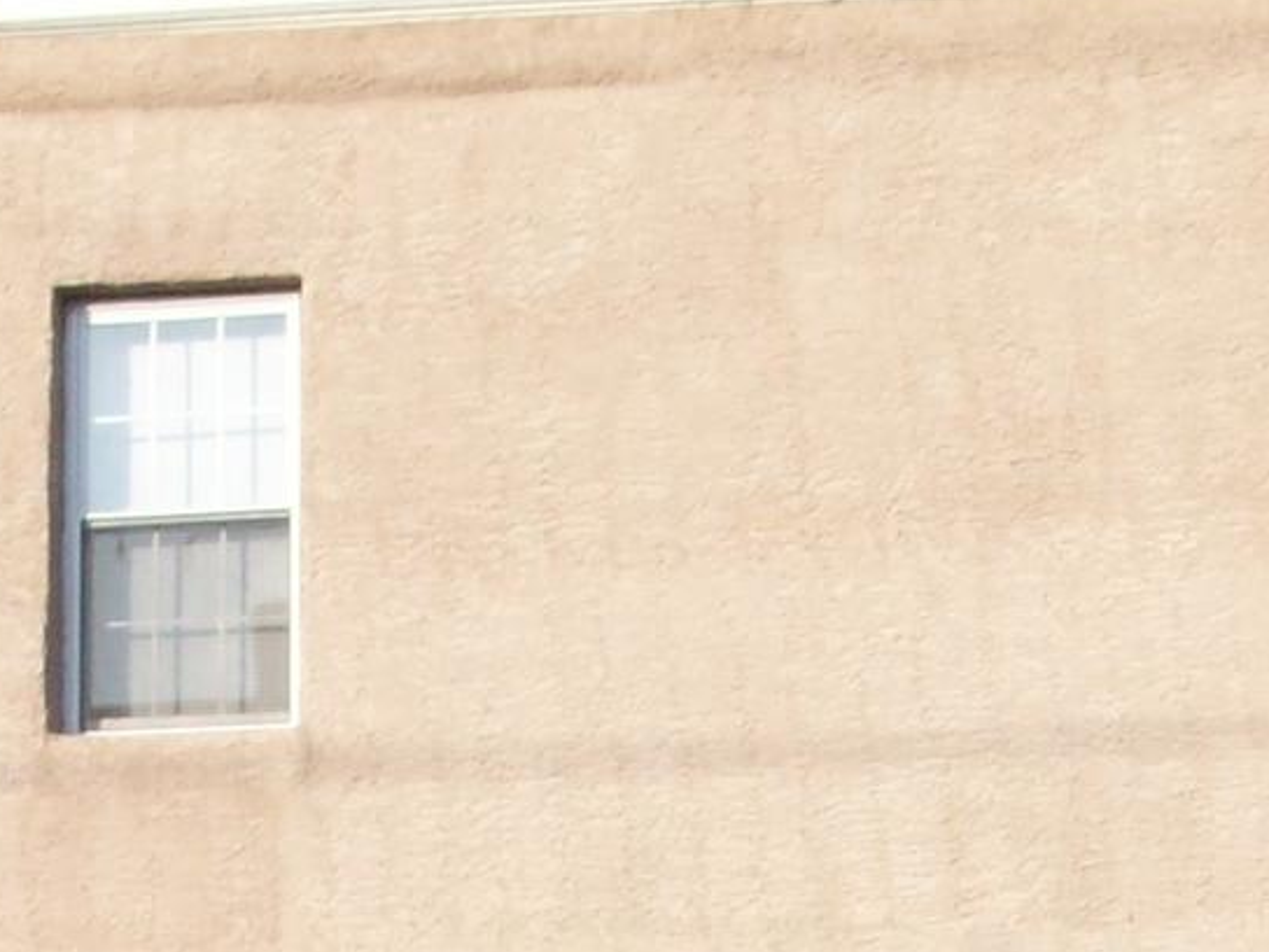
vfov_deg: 11.3
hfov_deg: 15.4
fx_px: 4692
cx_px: 674
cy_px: 1288
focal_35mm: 128
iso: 64
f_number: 2.8
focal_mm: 5.7
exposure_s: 1/544
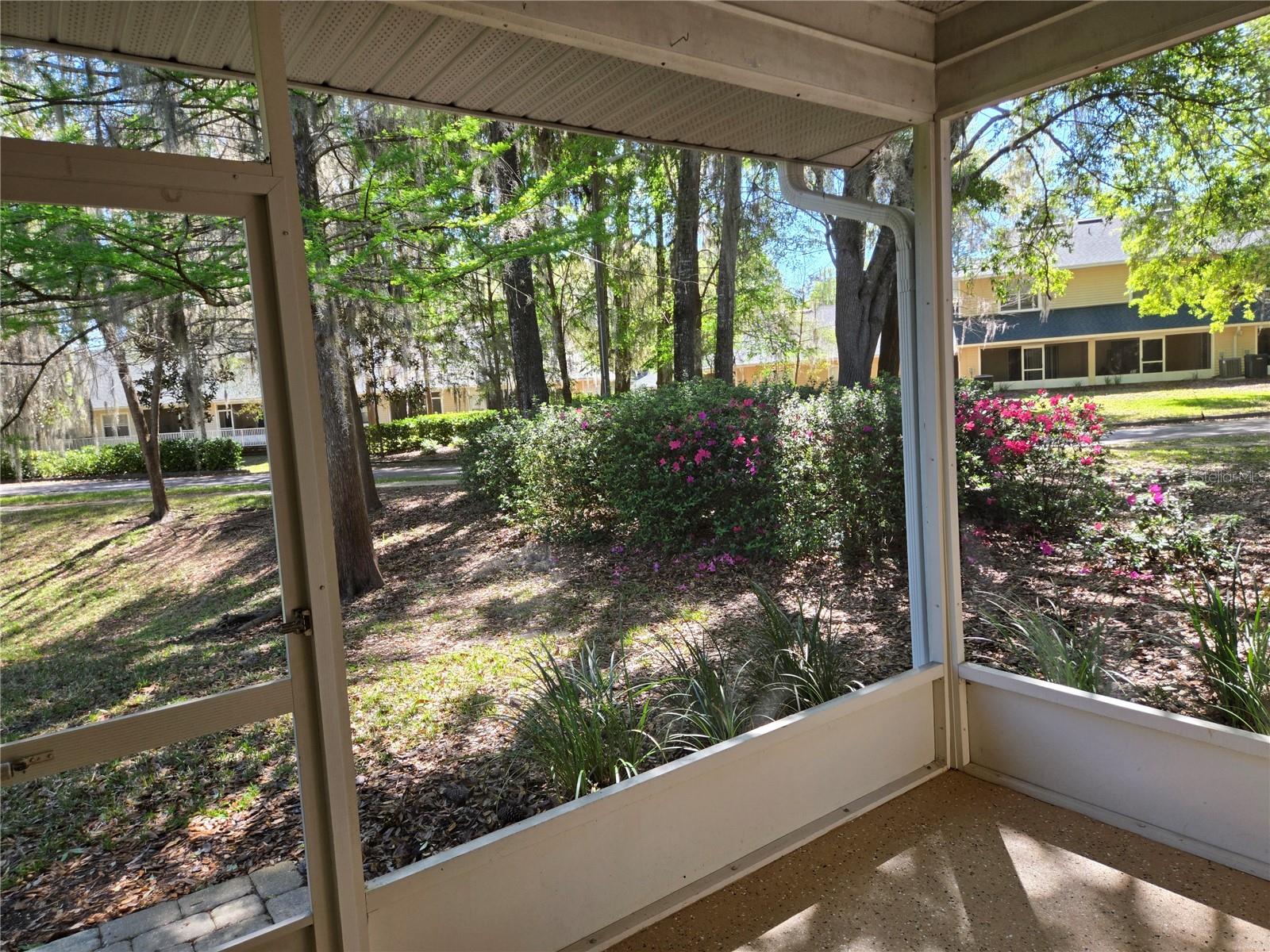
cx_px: 635
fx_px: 844
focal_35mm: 23
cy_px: 476
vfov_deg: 58.9
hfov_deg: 73.9
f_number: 1.8
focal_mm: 5.4
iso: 100
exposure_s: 1/508
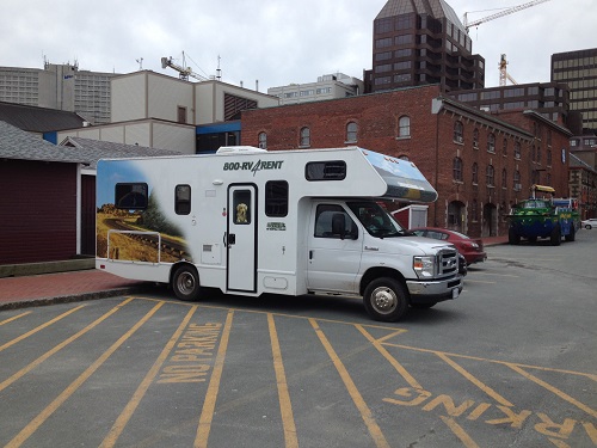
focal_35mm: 35
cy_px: 224
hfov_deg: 52.6
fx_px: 604
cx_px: 298
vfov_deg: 40.7
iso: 50
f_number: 2.4
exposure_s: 1/521
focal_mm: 4.28
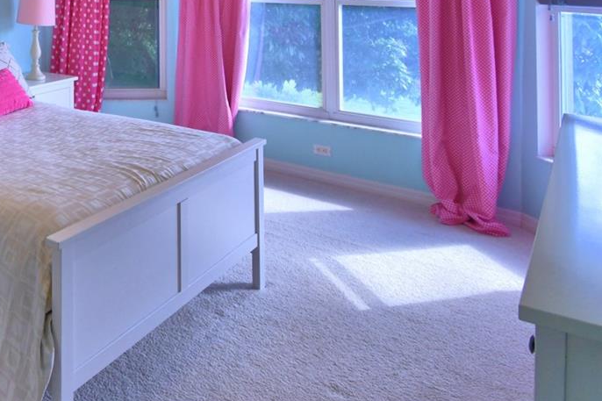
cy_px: -49
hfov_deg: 47.2
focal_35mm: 35
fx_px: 585
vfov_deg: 32.8
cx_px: 28
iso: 320
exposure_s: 1/125
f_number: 4.5
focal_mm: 10
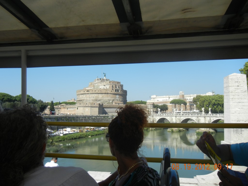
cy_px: 93
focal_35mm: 30
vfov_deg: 46.8
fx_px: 215
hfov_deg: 60.0
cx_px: 124
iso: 160
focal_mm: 5.4
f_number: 7
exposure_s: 1/344
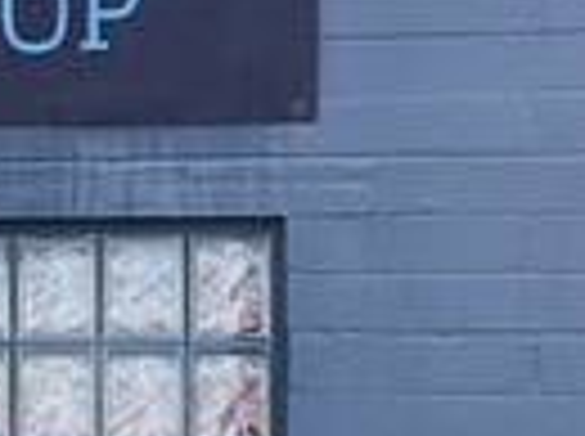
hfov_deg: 15.1
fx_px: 2109
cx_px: -180
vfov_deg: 11.8
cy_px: 342
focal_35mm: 125
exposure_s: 1/294
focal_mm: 3
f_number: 1.8
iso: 25
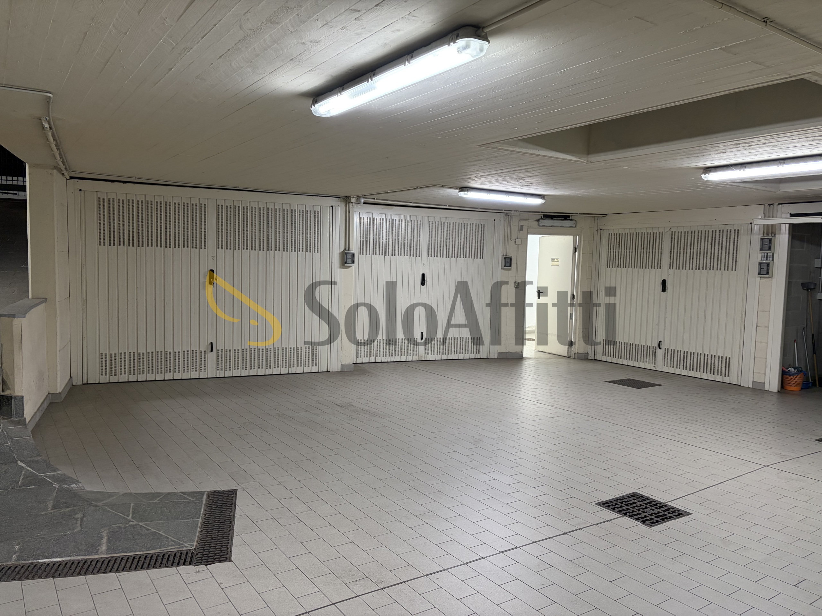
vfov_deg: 53.1
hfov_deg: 67.3
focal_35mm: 26
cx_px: 411
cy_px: 308
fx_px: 617
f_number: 1.6
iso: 160
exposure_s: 1/50
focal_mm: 5.96
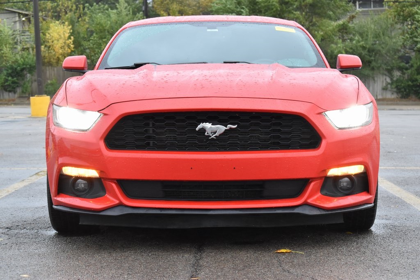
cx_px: 210
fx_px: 963
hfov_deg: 24.6
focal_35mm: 82
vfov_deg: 16.6
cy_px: 140
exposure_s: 1/60
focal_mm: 55
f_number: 5.6
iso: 1100
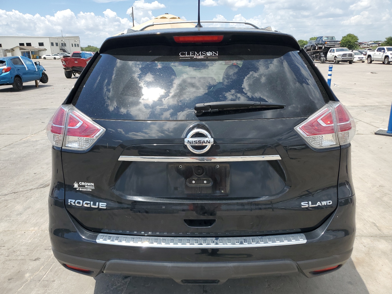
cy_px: 147
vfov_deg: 53.1
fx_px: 294
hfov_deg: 67.3
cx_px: 196
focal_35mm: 26
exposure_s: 1/2500
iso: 50
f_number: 1.5
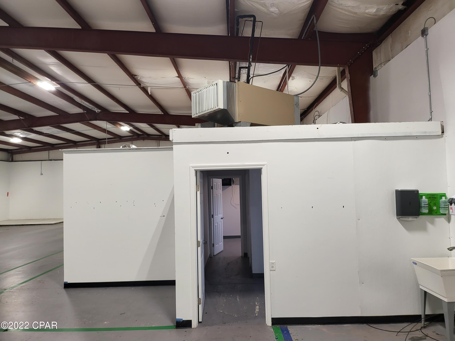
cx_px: 228
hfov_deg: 71.6
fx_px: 315
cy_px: 170
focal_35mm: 24
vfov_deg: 56.8
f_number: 1.8
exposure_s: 1/60
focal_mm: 5
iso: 160
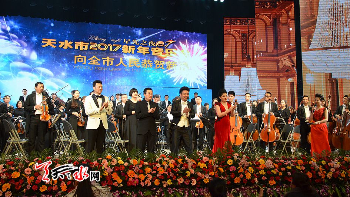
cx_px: 176
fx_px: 380
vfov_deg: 28.9
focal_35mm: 41
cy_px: 81
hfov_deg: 49.4
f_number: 6.3
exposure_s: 1/160
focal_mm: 26
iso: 1600
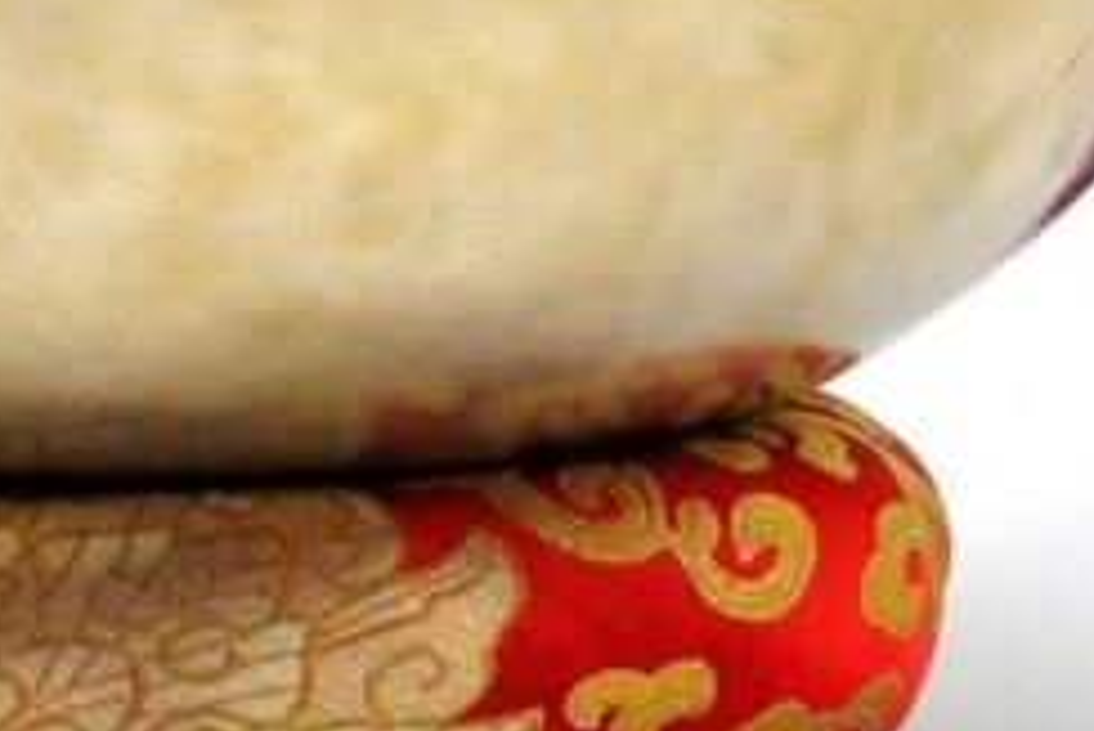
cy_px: -383
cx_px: -108
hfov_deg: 5.8
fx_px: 10703
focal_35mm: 352
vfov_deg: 3.9
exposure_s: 1/500
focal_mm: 56
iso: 3200
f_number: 11
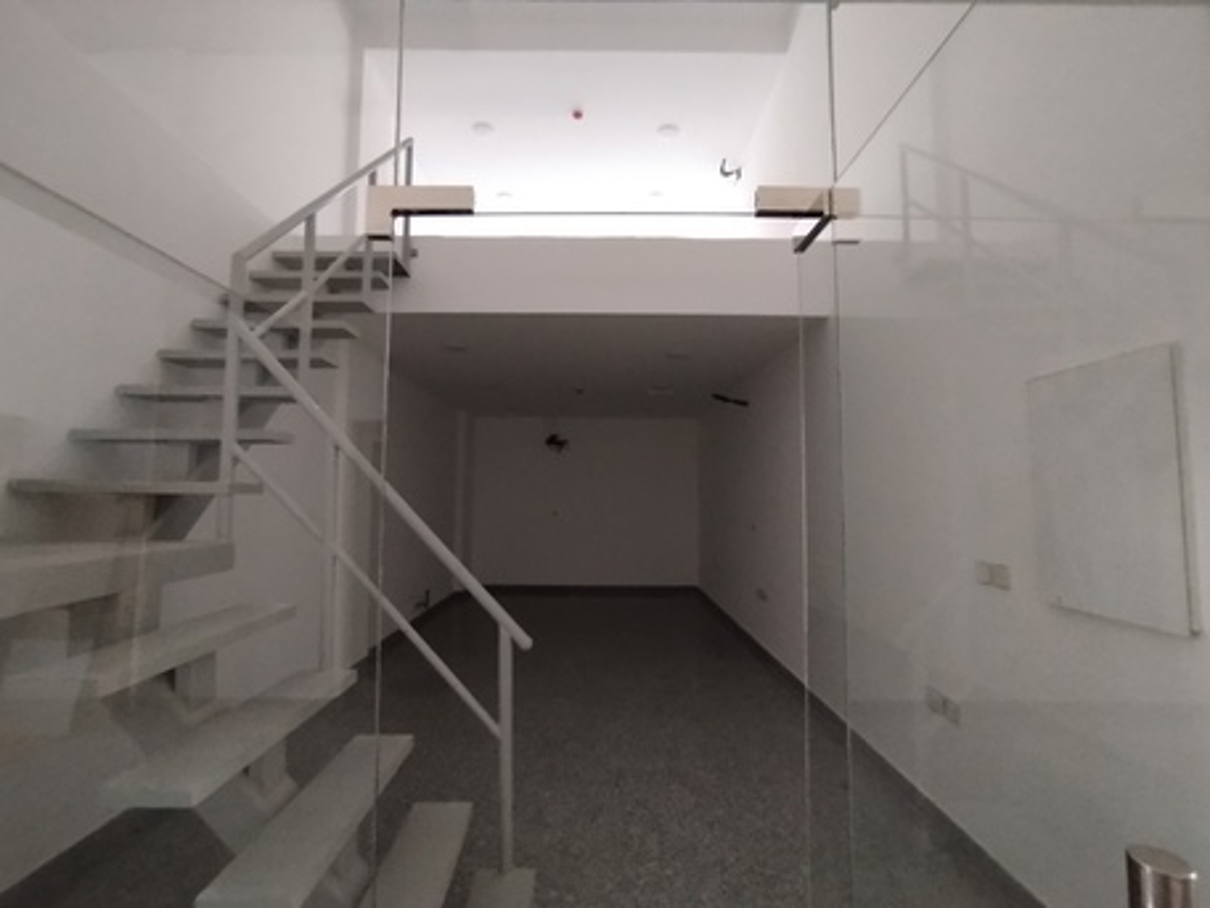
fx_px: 524
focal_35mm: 15
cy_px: 454
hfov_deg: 98.2
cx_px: 605
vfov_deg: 81.8
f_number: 2.2
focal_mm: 1.65
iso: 800
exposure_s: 1/17
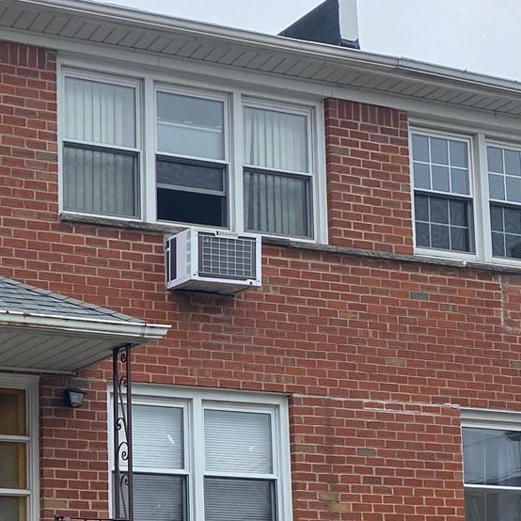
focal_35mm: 85
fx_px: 1447
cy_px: 478
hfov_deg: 19.8
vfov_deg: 20.0
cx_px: -2
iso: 32
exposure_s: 1/890
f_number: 1.8
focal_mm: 4.25
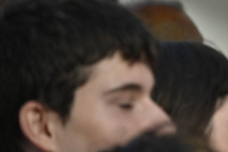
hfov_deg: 2.0
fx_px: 6390
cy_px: 23
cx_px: 466
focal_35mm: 1009
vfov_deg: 1.4
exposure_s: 1/320
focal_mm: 150
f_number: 5.6
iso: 160
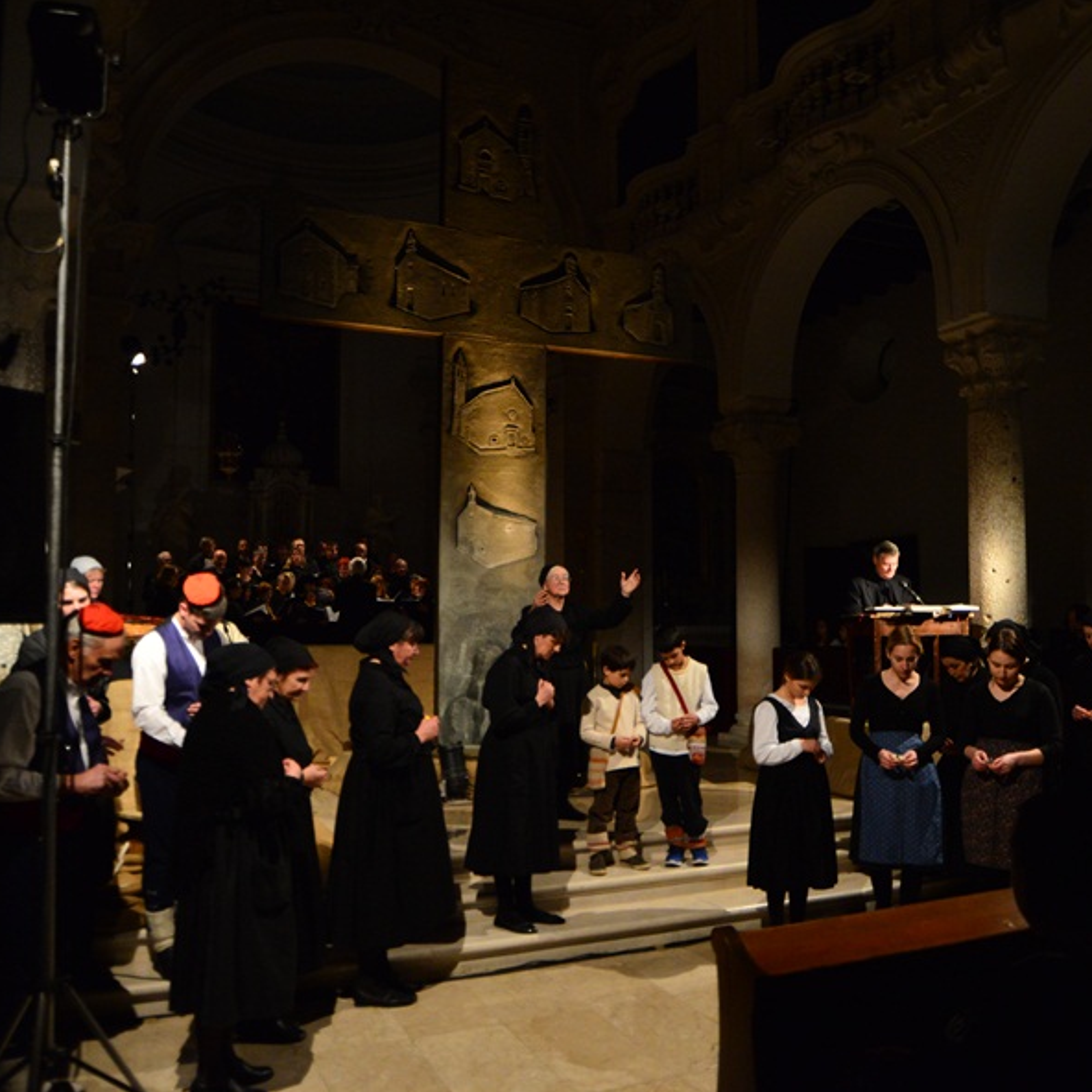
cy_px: 543
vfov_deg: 52.5
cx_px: 618
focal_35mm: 31
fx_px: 1106
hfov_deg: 52.4
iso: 3200
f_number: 3.5
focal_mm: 24
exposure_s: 1/100
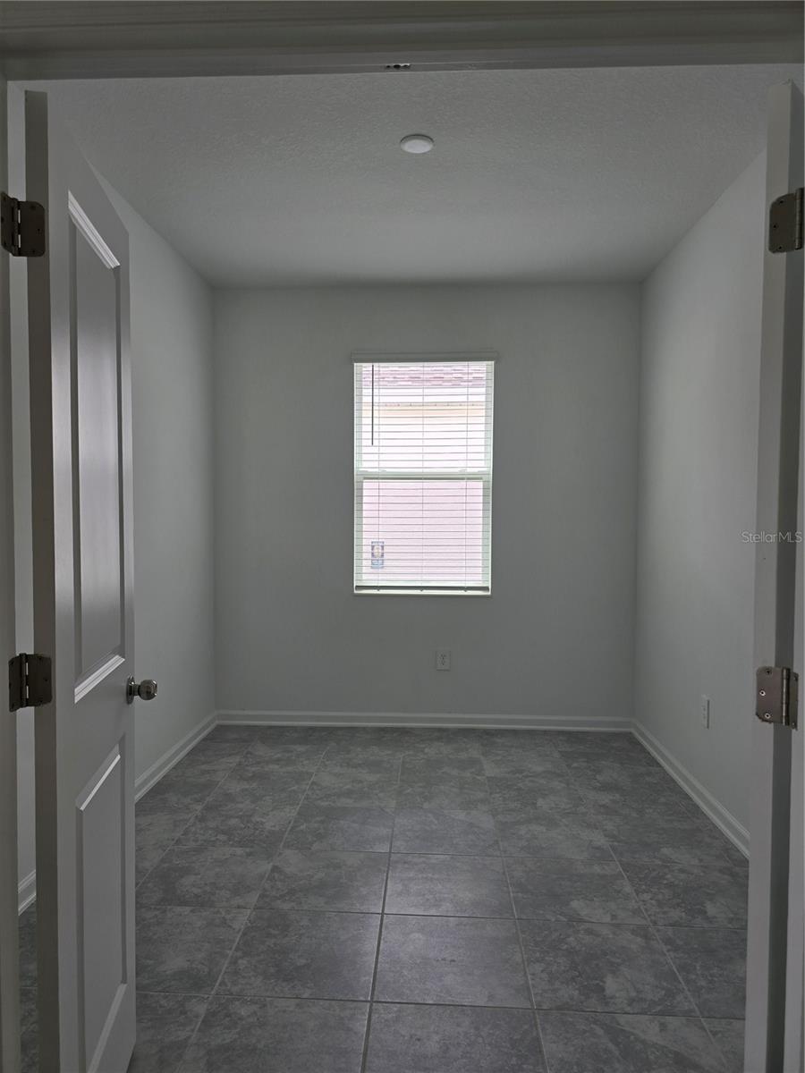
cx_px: 402
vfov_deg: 73.9
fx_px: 713
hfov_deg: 58.9
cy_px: 536
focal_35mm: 23
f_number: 1.7
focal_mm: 6.3
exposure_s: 1/120
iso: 12
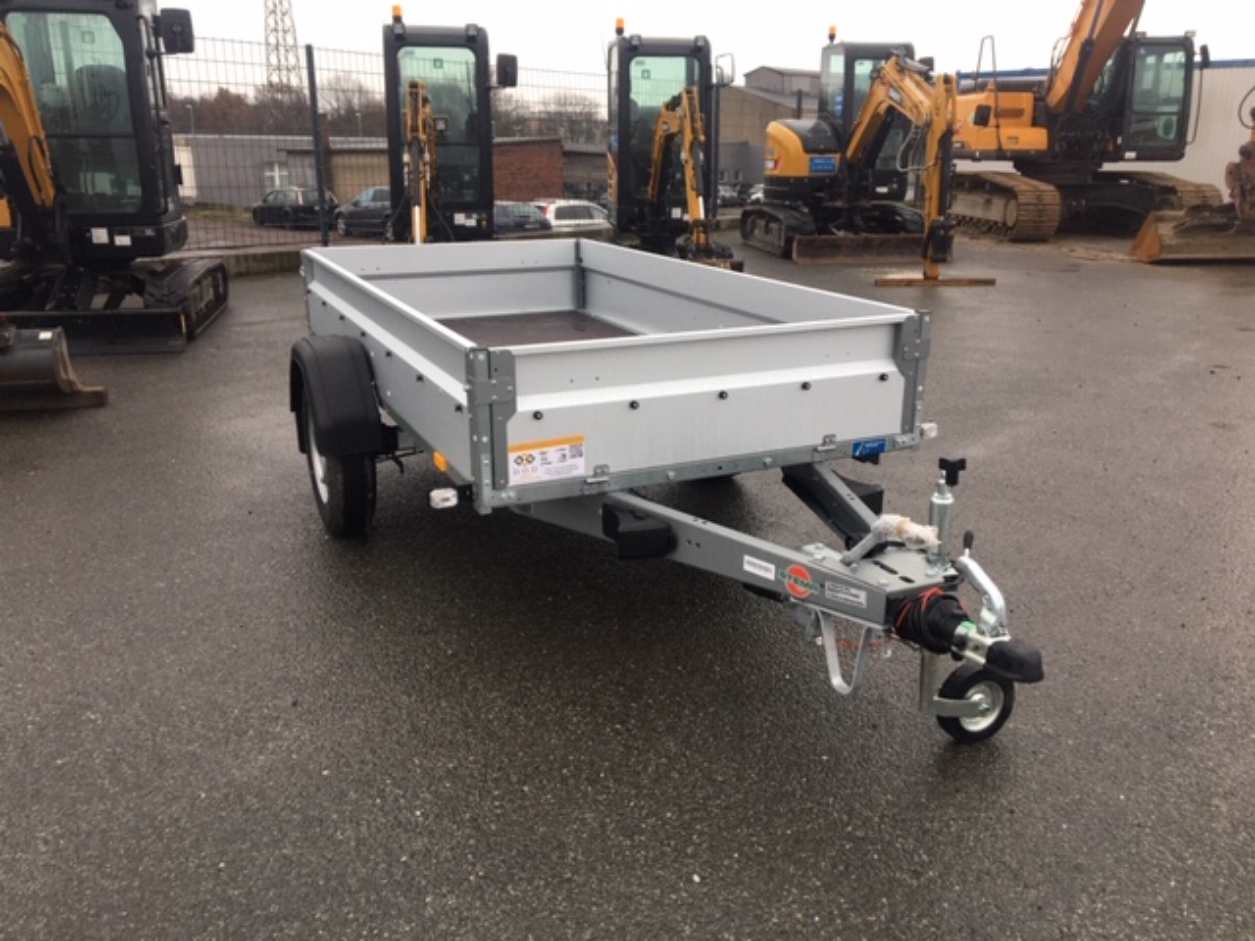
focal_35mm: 29
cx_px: 628
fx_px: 1051
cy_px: 470
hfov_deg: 61.7
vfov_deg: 48.2
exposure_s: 1/100
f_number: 2.2
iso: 40
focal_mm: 4.15
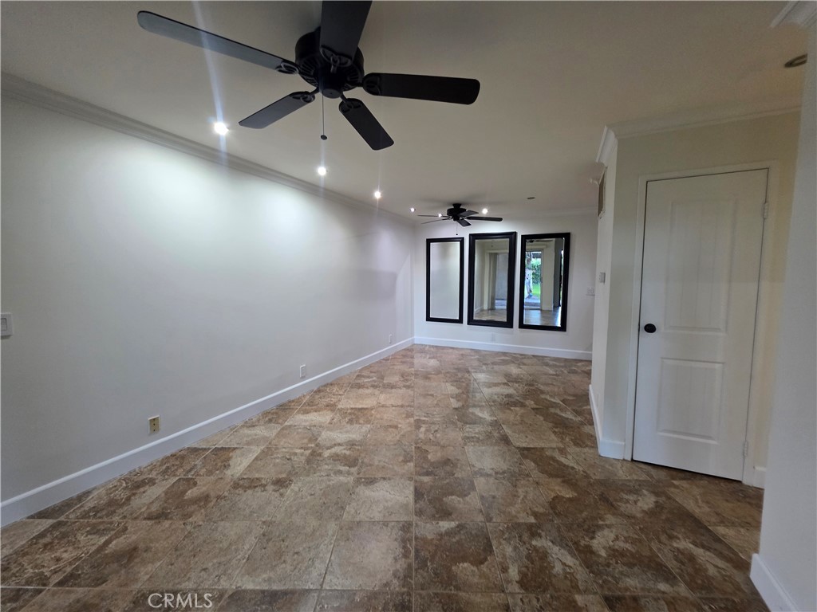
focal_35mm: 13
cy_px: 306
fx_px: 307
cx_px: 408
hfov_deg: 106.2
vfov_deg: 89.9
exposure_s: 1/60
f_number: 1.9
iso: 250
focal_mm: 2.2
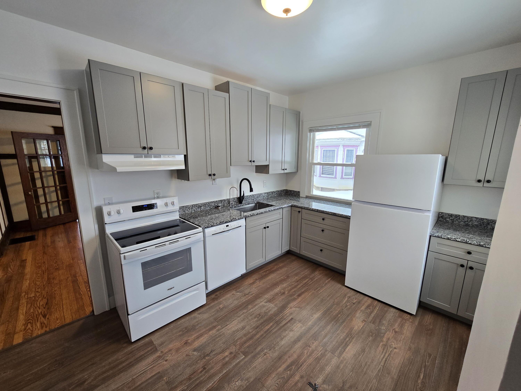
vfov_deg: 89.9
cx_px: 260
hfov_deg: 106.2
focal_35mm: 13
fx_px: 196
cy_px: 196
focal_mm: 2.2
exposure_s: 1/60
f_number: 2.2
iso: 100
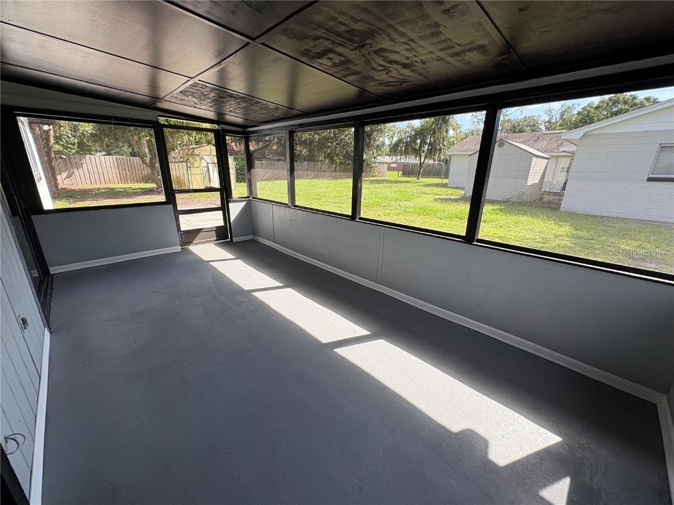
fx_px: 273
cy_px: 252
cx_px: 337
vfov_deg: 85.7
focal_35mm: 14
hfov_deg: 102.1
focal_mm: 2.22
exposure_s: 1/278
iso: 40
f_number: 2.2
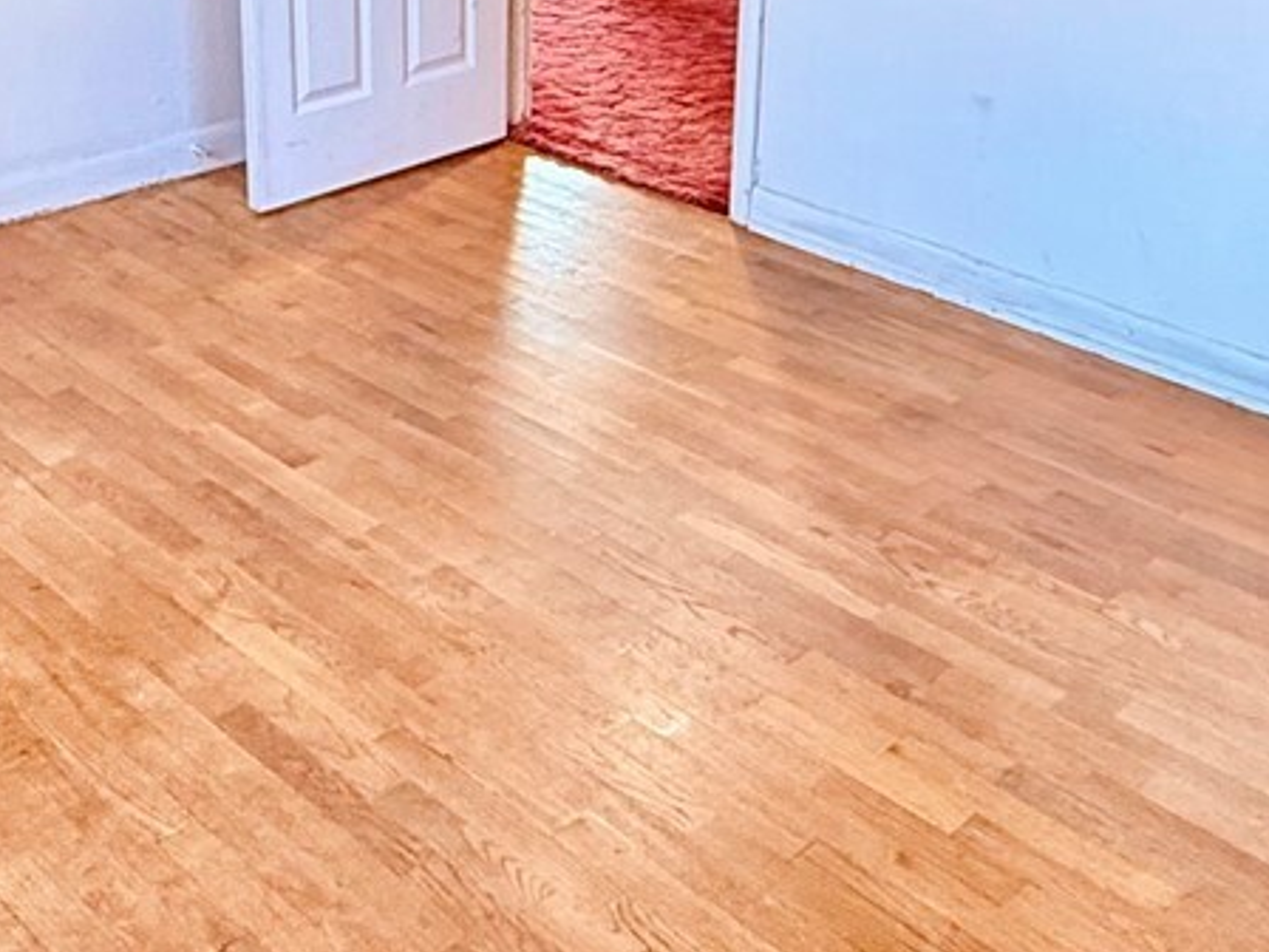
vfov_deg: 28.1
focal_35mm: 50
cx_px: 555
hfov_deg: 38.1
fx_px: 1833
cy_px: 113
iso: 320
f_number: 2.2
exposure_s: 1/60
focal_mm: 2.22
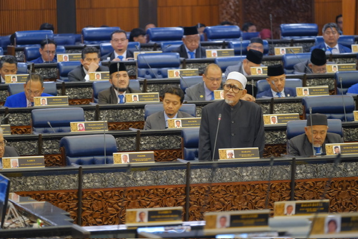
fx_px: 2089
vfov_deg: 6.5
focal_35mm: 210
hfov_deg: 9.8
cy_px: 120
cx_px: 179
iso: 3200
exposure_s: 1/320
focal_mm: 140
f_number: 2.8
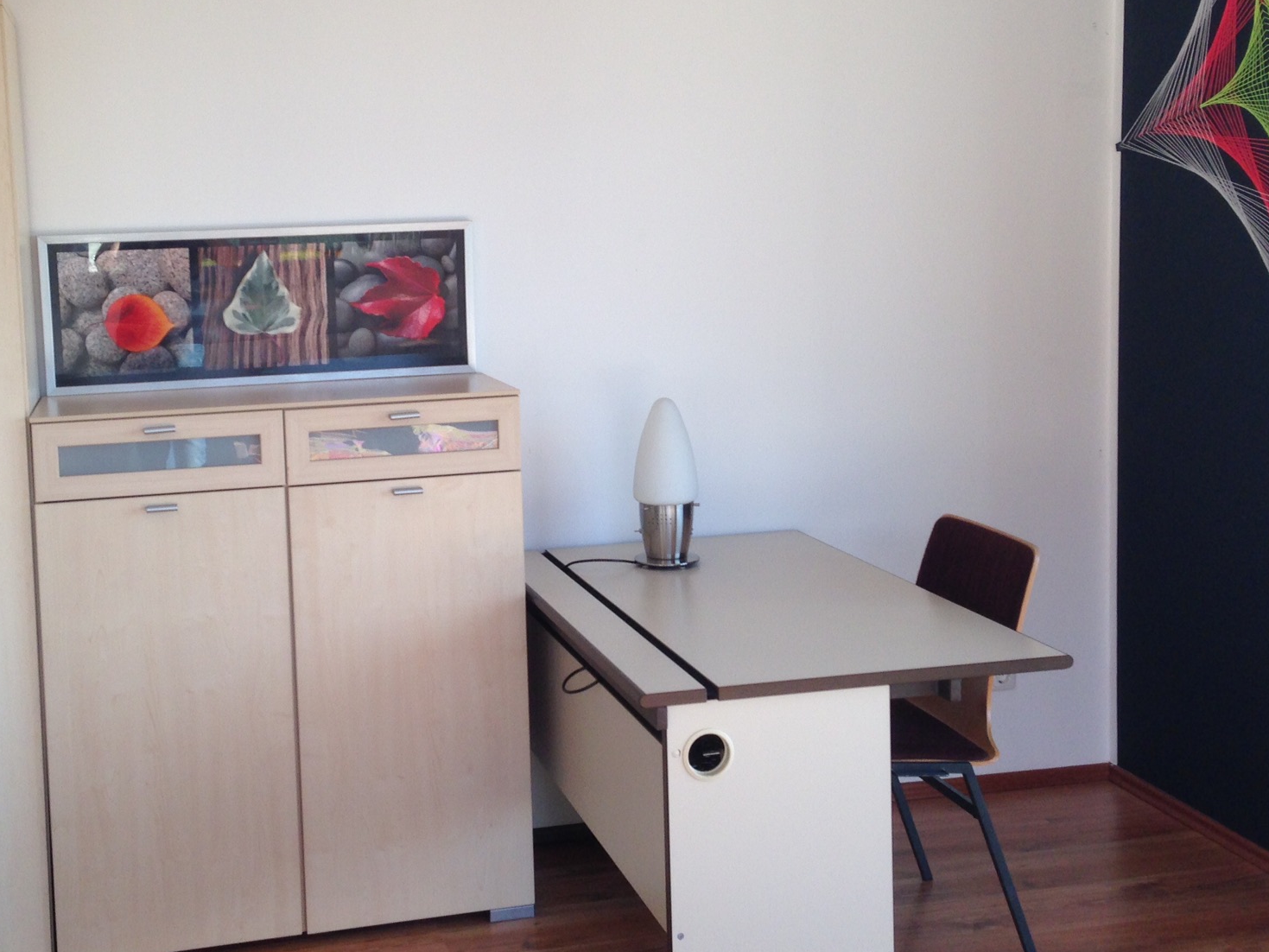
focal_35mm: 46
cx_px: 487
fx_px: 1686
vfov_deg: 31.5
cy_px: 392
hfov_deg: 41.0
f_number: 2.4
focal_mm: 4.12
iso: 64
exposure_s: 1/120
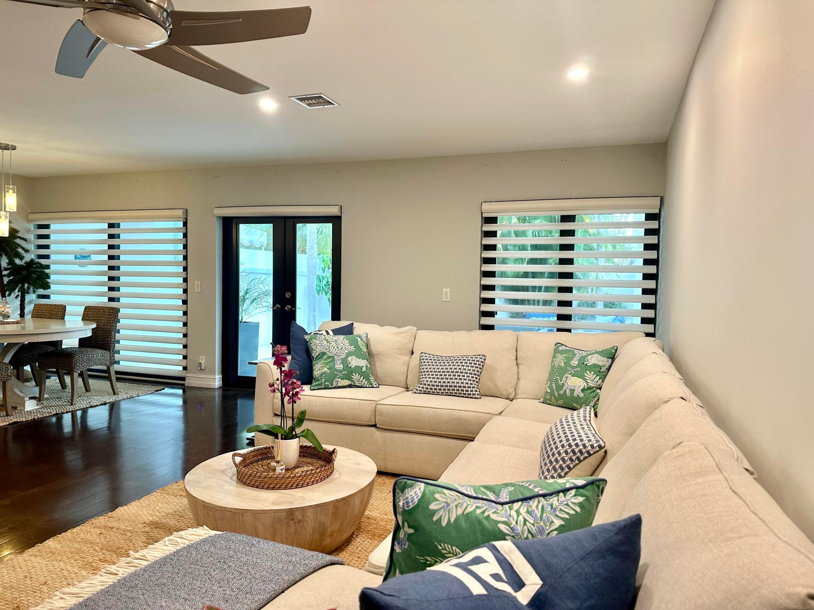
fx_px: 564
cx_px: 407
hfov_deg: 71.6
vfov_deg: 56.8
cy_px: 305
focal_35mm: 24
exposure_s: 1/60
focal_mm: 6.86
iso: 125
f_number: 1.78
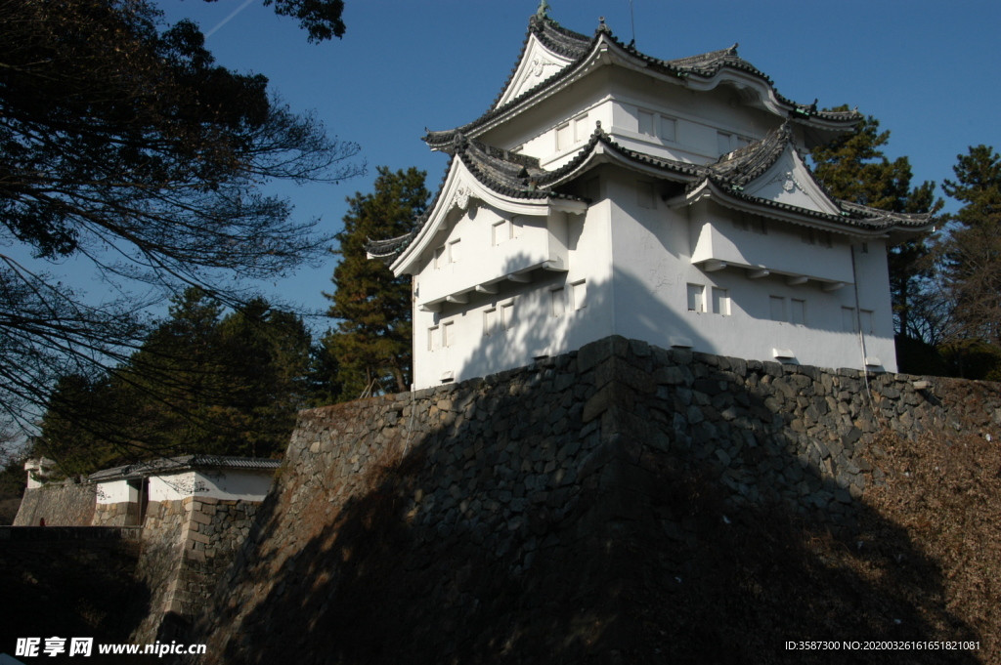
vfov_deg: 36.8
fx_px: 1000
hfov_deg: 53.2
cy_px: 332
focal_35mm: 36
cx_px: 500
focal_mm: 24
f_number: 11
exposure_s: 1/500
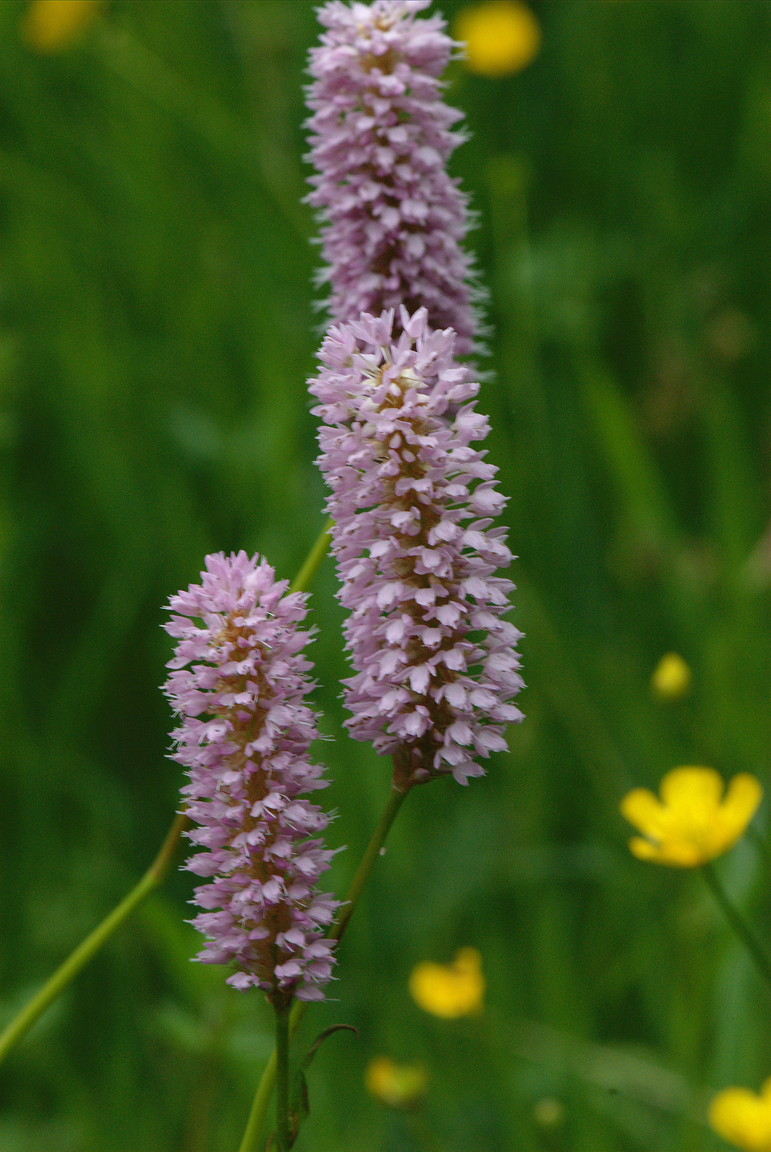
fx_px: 5044
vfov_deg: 13.0
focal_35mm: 158
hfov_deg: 8.7
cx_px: 386
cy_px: 576
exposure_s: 1/80
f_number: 16
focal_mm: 105
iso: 640
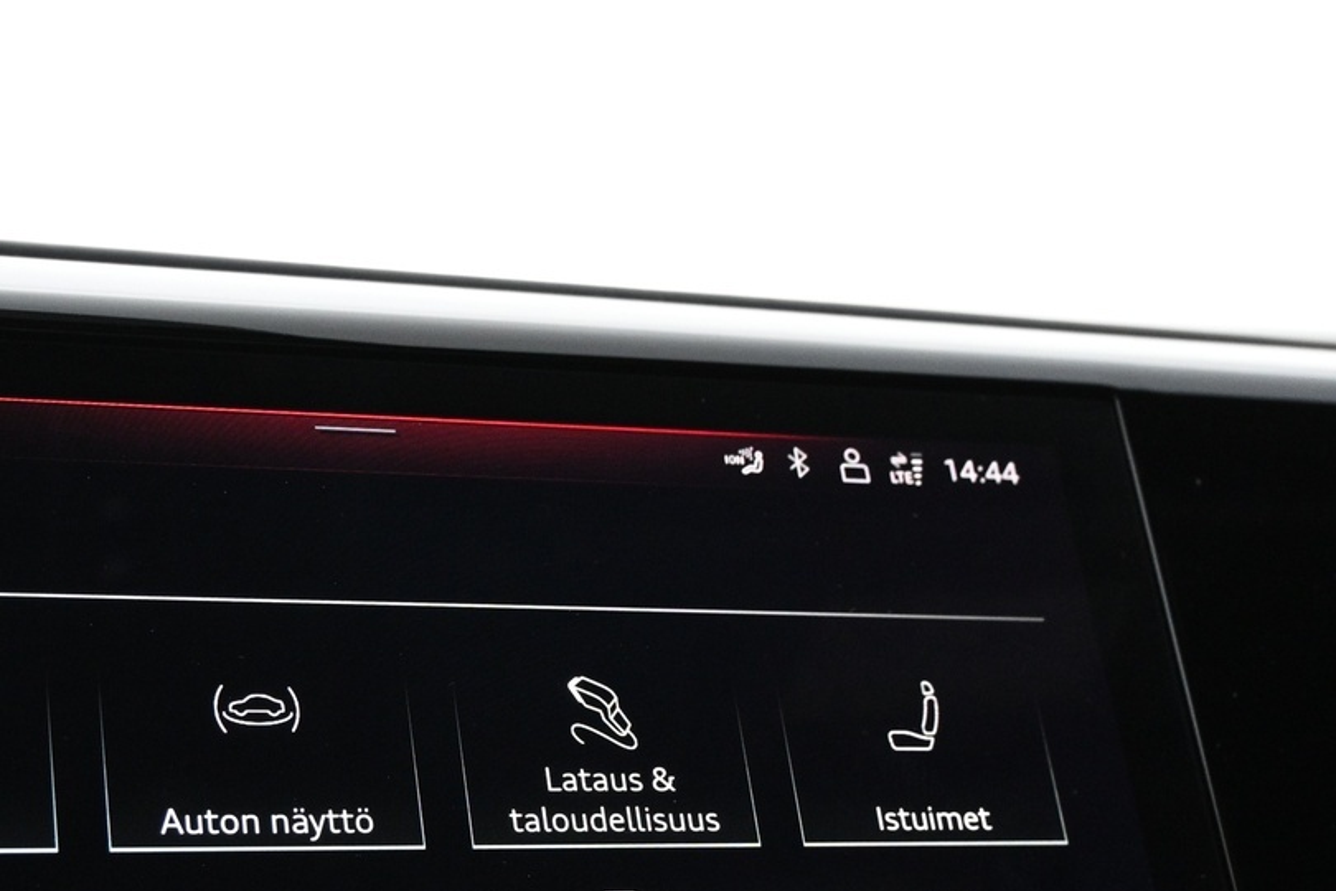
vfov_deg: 20.7
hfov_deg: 30.9
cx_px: 412
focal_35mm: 64
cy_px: 777
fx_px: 2393
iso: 1600
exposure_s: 1/30
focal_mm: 21.5
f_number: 4
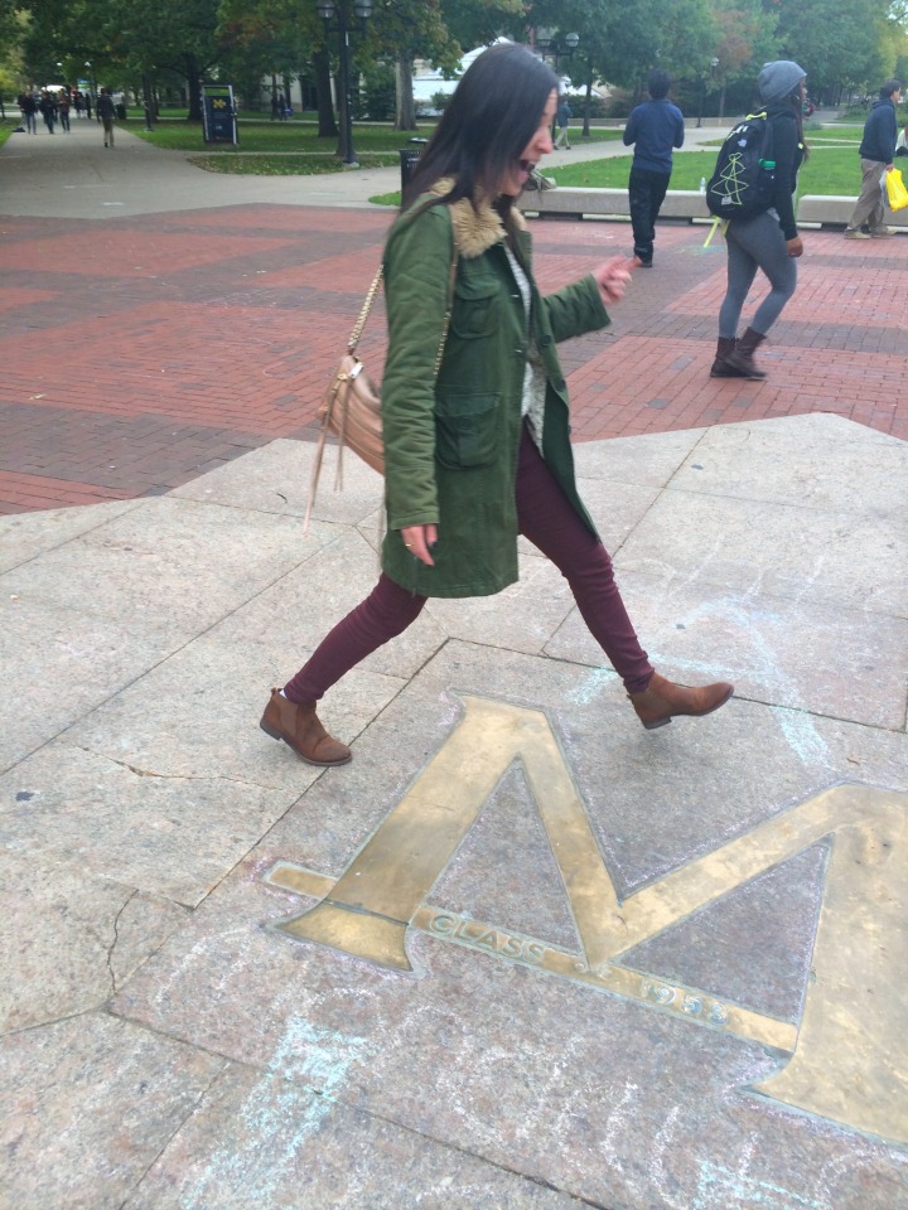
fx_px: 1049
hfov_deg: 46.8
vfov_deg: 60.0
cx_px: 454
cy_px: 605
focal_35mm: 30
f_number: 2.2
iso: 40
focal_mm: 4.12
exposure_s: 1/120
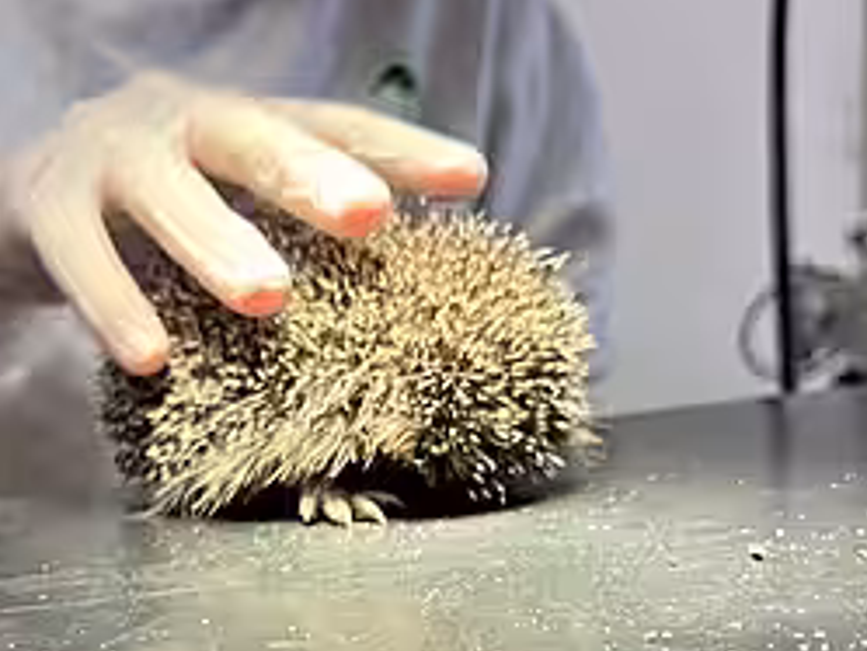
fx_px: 1178
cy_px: 519
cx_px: 369
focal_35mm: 47
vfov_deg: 30.2
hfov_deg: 40.3
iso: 80
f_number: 1.5
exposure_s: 1/100
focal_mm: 5.7
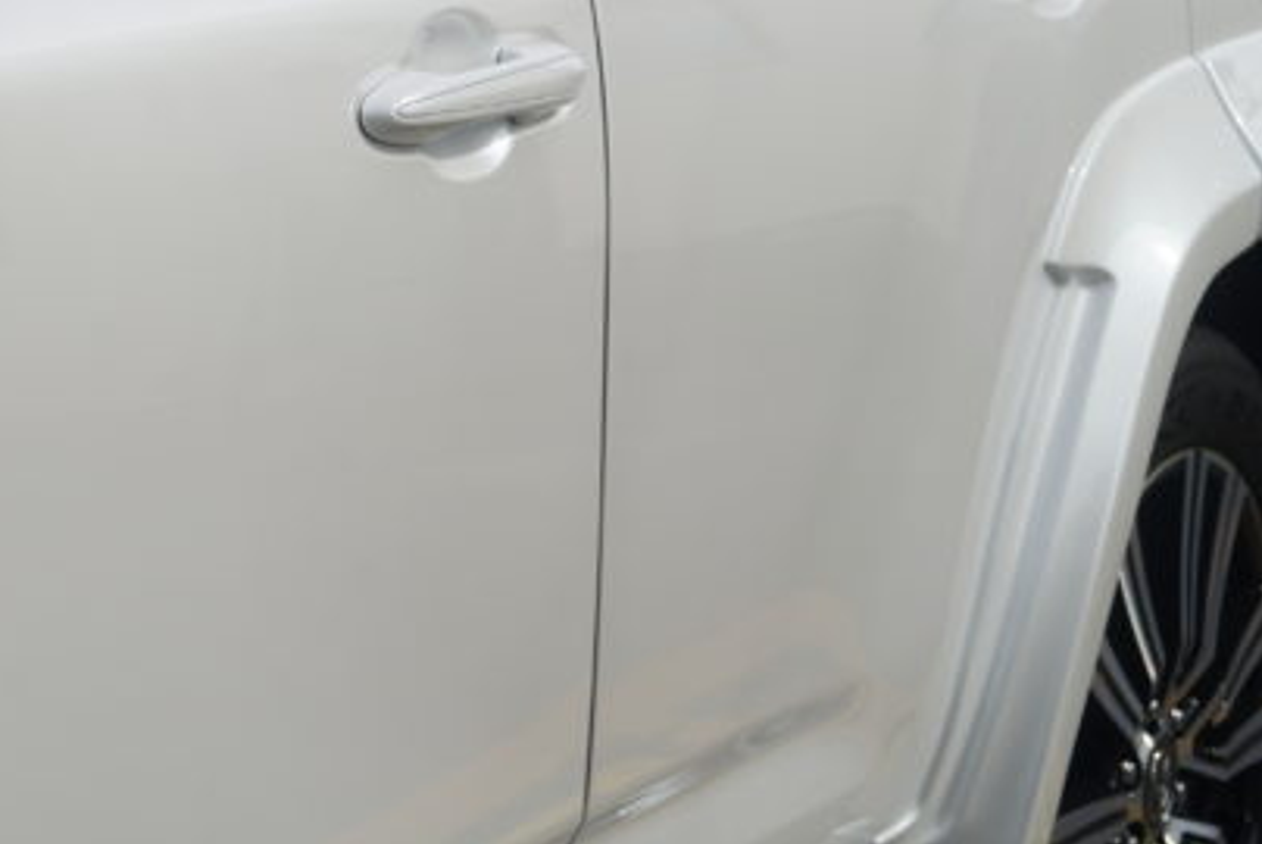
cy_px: -211
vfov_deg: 11.3
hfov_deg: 17.1
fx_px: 4174
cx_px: 316
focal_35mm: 119
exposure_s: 1/100
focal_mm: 47
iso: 100
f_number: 9
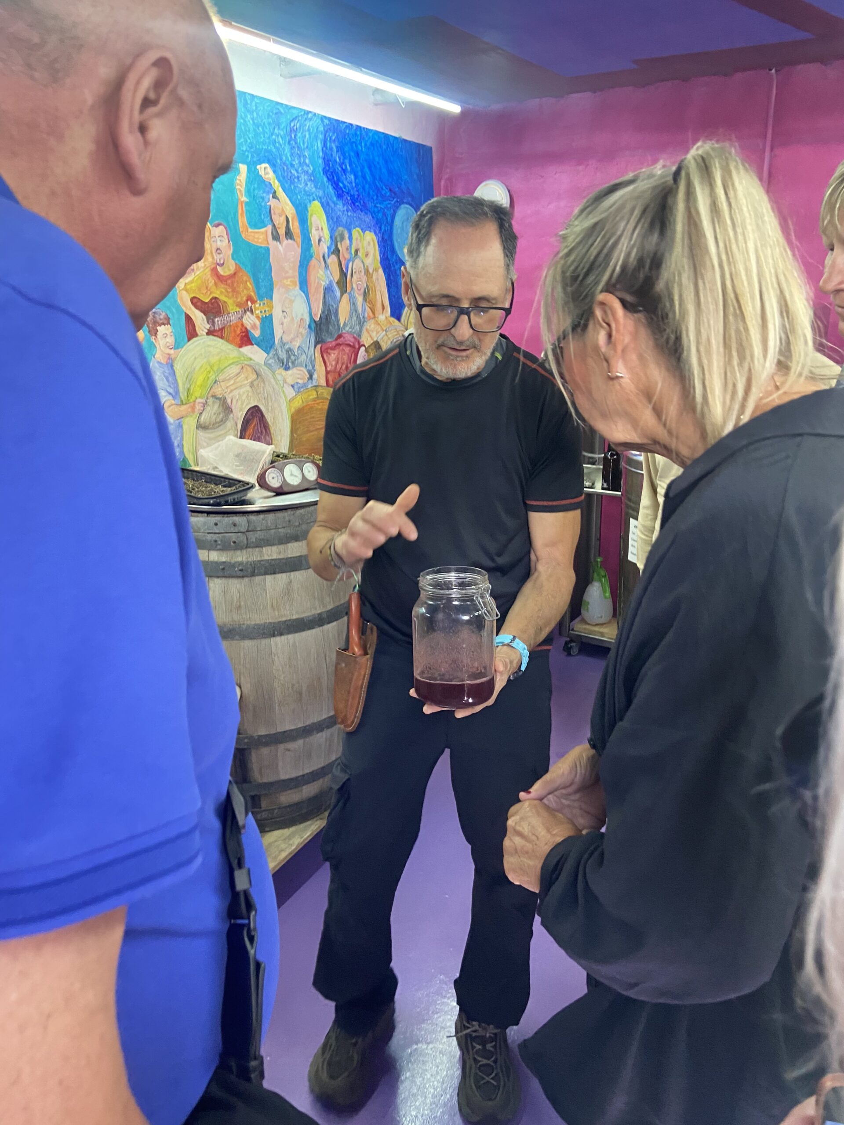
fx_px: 845
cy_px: 562
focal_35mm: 26
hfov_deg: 53.1
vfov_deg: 67.3
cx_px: 422
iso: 200
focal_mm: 4.25
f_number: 1.8
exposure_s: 1/60
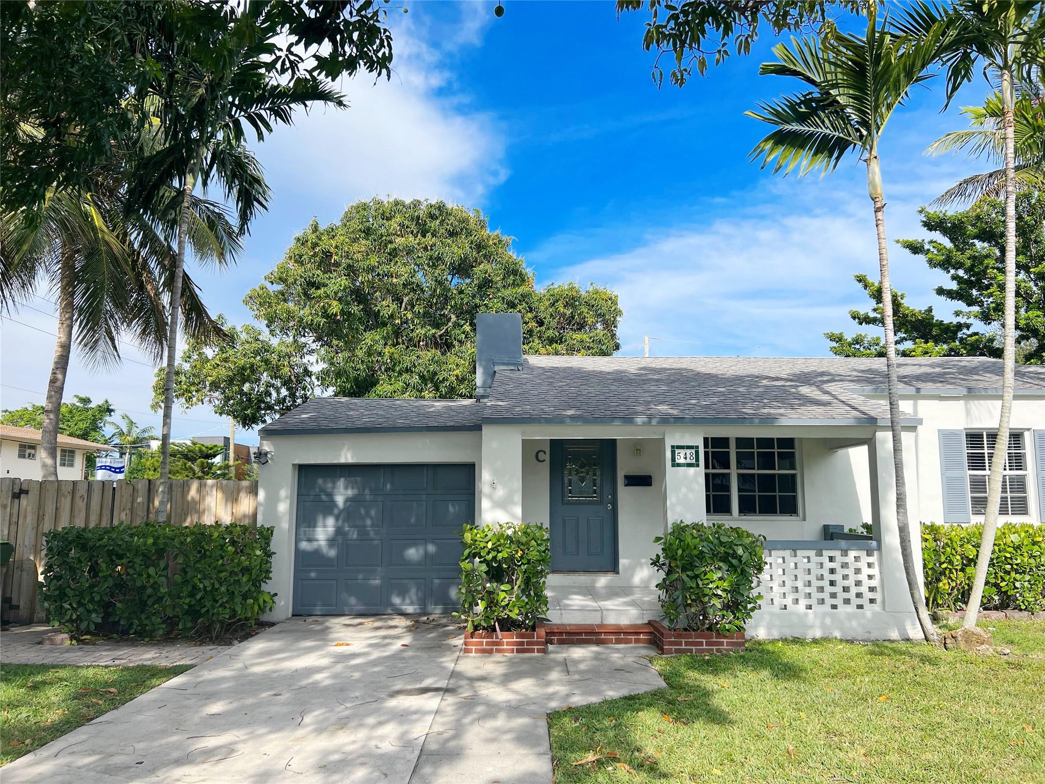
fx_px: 785
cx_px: 522
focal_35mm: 26
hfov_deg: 67.3
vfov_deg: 53.1
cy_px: 392
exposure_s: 1/3257
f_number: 1.5
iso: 50
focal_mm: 5.7
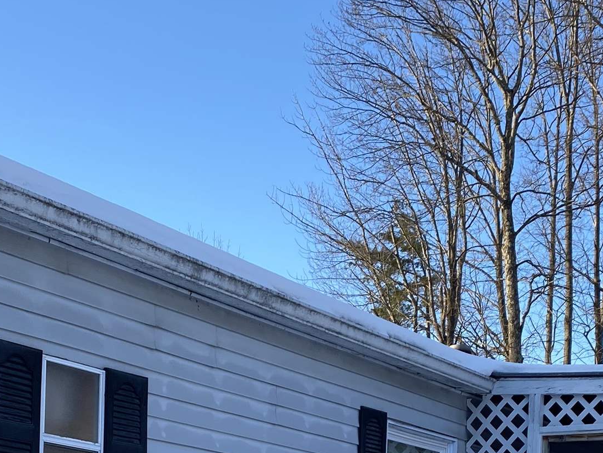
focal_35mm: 73
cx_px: 329
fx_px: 1272
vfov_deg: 18.6
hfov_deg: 26.7
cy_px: 605
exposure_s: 1/678
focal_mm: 4.25
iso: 32
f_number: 1.8
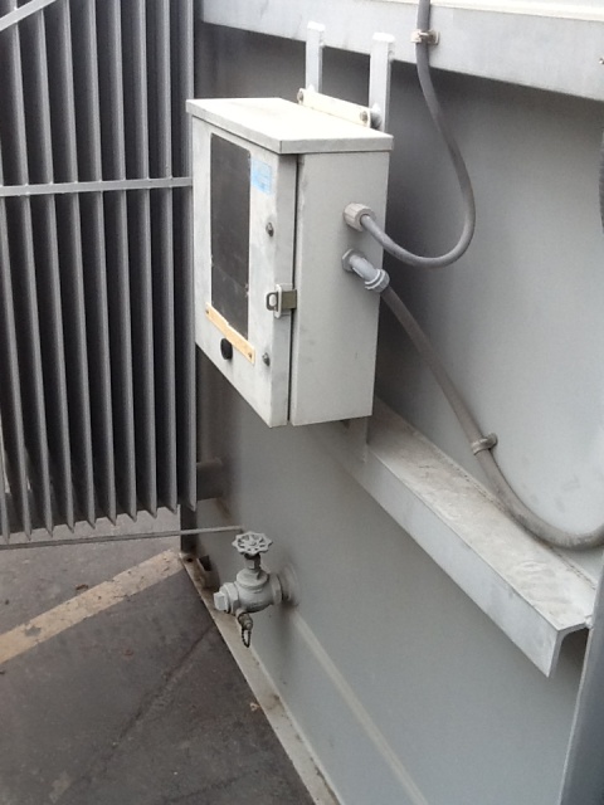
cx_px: 302
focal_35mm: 44
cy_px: 402
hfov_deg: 32.9
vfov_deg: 42.9
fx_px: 1024
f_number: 2.4
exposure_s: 1/343
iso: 40
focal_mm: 2.03
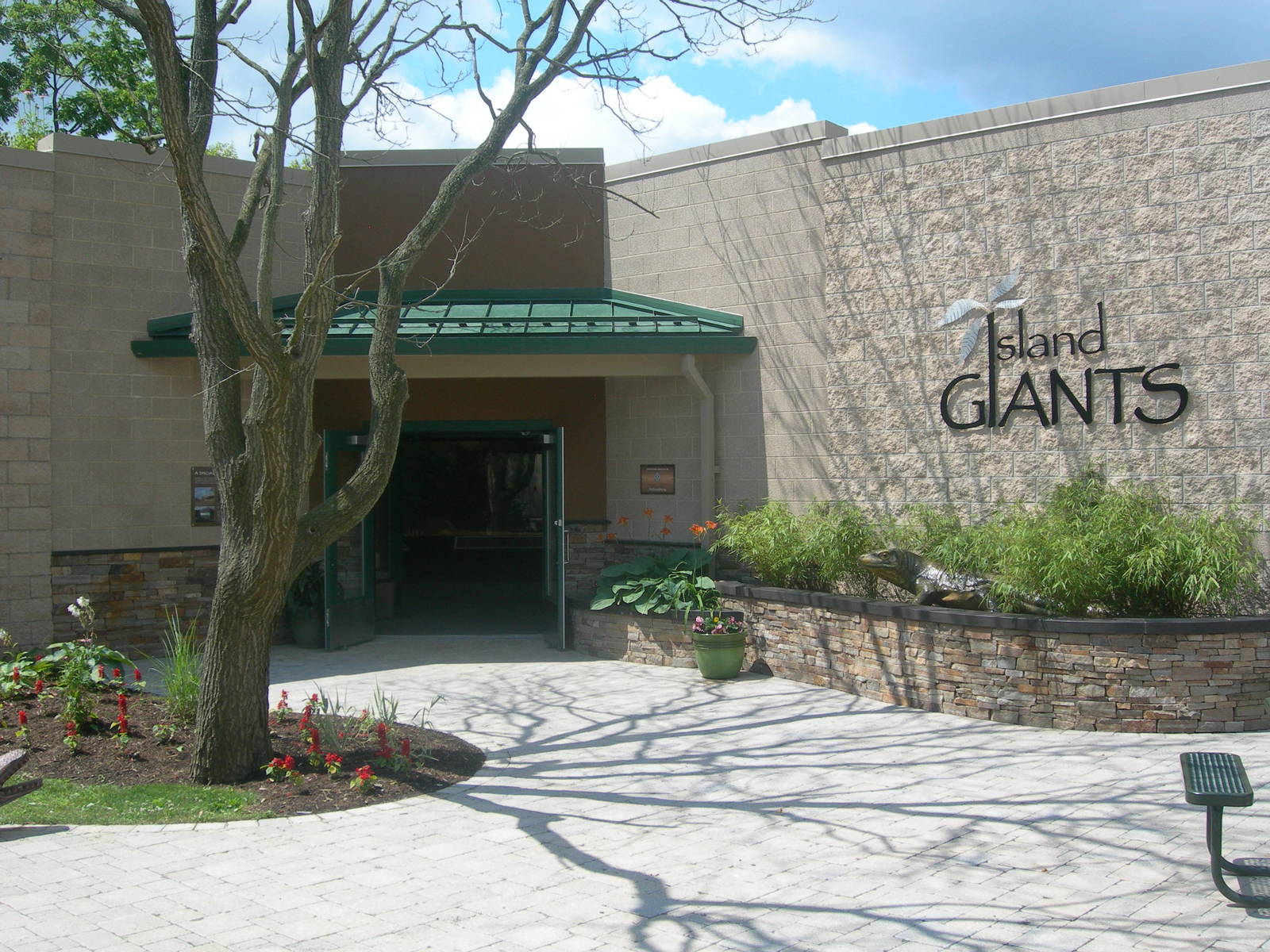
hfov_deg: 49.0
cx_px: 635
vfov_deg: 37.7
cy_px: 476
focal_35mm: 38
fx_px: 1394
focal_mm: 7.8
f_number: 4.8
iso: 50
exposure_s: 1/340
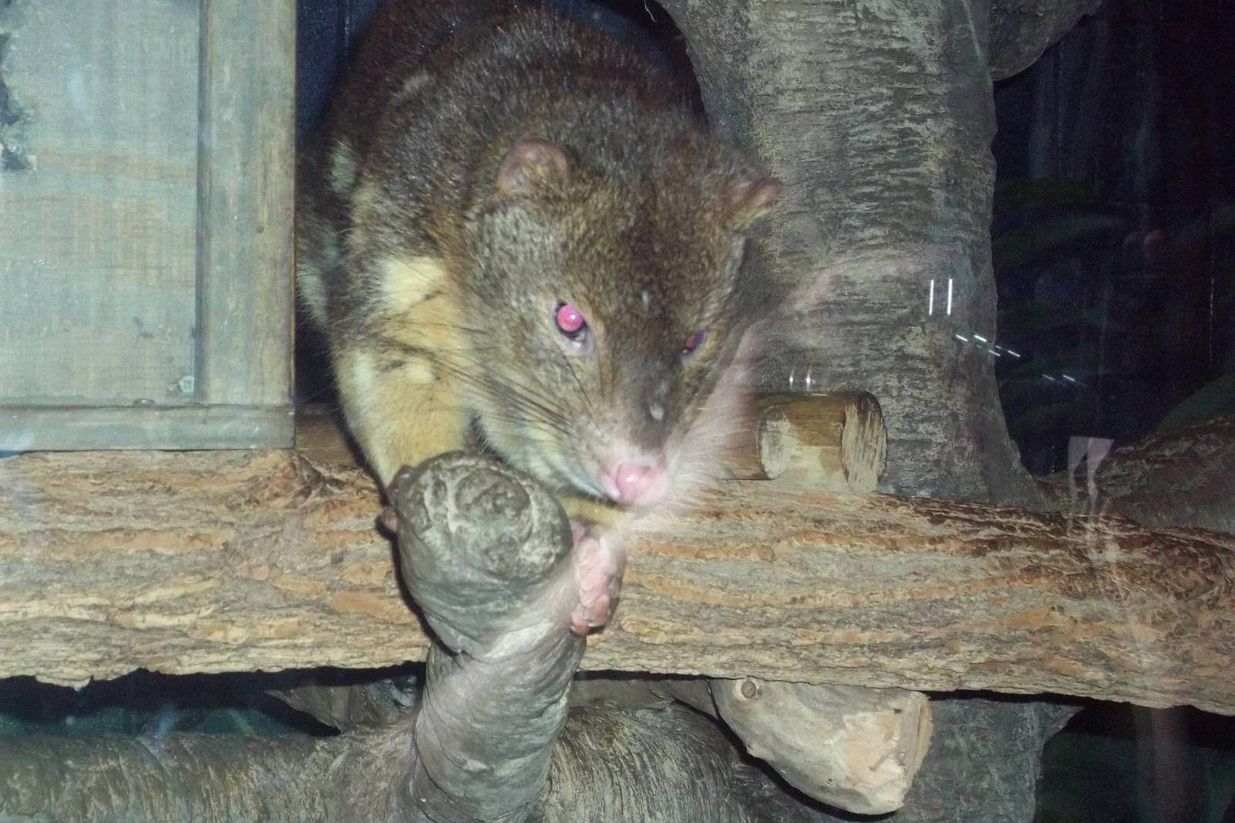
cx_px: 618
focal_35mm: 100
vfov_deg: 13.7
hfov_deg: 20.4
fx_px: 3430
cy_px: 426
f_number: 5.2
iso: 400
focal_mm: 17.1
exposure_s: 1/60
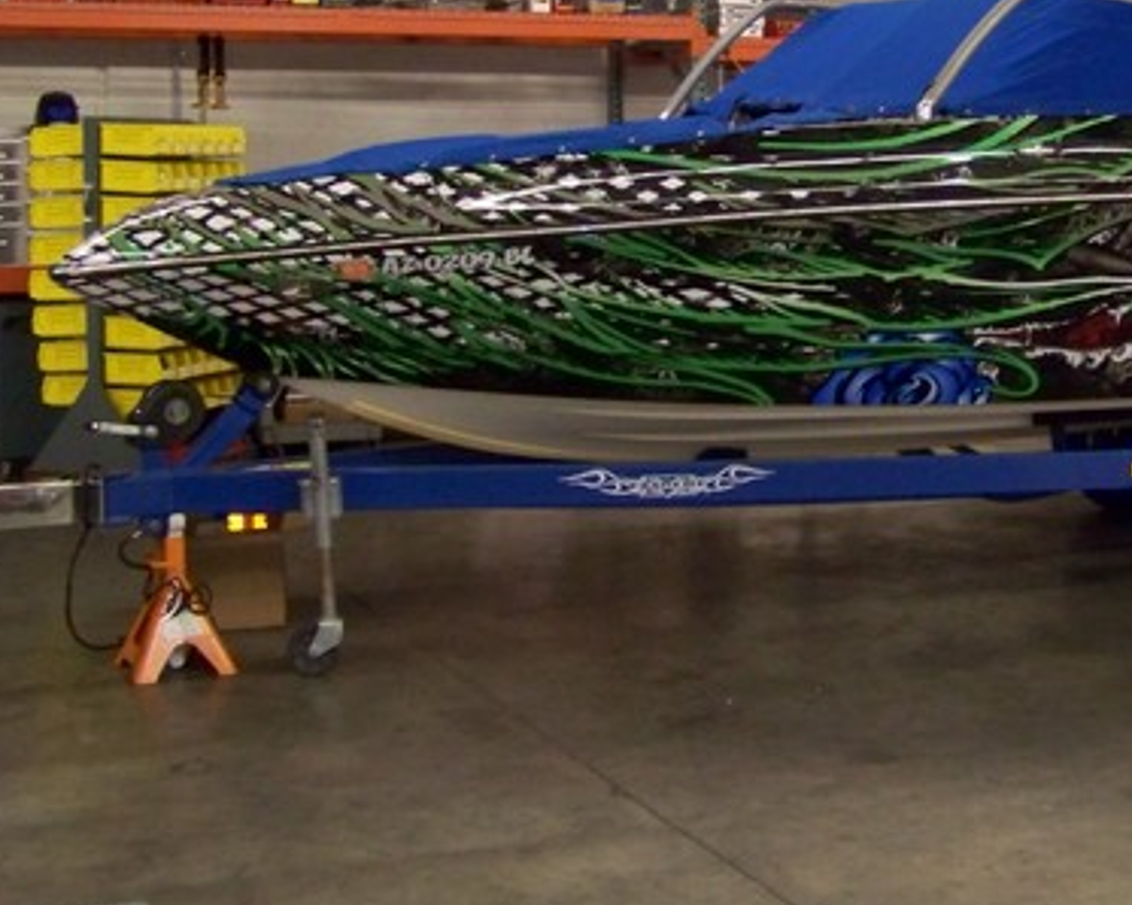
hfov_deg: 28.0
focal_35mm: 66
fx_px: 2210
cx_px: 944
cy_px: 314
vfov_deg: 23.0
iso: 400
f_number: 2.8
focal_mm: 5.85
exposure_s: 1/30
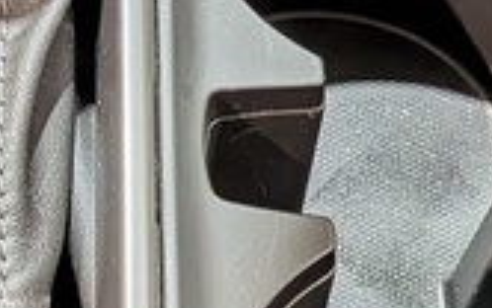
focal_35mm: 157
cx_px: 178
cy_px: 44
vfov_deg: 8.3
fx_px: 2107
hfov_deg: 13.3
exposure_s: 1/100
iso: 34
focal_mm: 4.53
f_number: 1.7
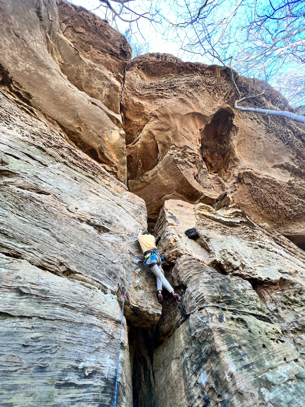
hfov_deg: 89.9
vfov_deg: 106.2
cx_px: 152
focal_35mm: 13
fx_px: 153
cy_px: 204
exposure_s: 1/99
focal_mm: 1.57
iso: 64
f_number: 1.8
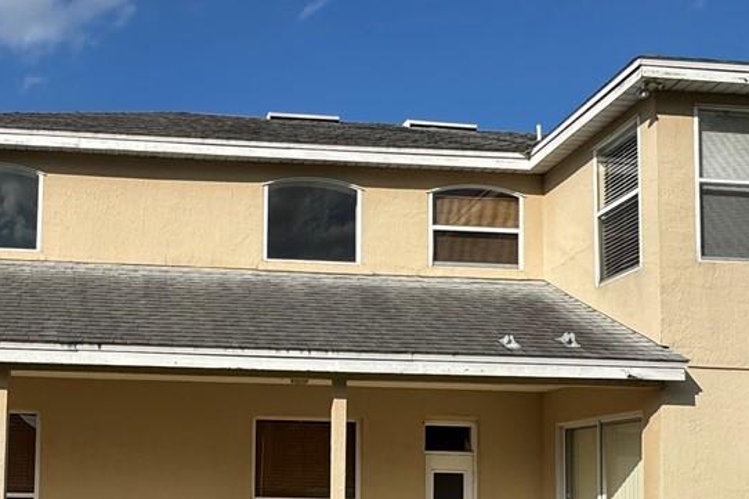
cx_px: 216
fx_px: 894
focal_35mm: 43
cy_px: 431
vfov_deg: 30.1
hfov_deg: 44.4
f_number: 2.2
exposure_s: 1/3247
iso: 50
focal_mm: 2.22
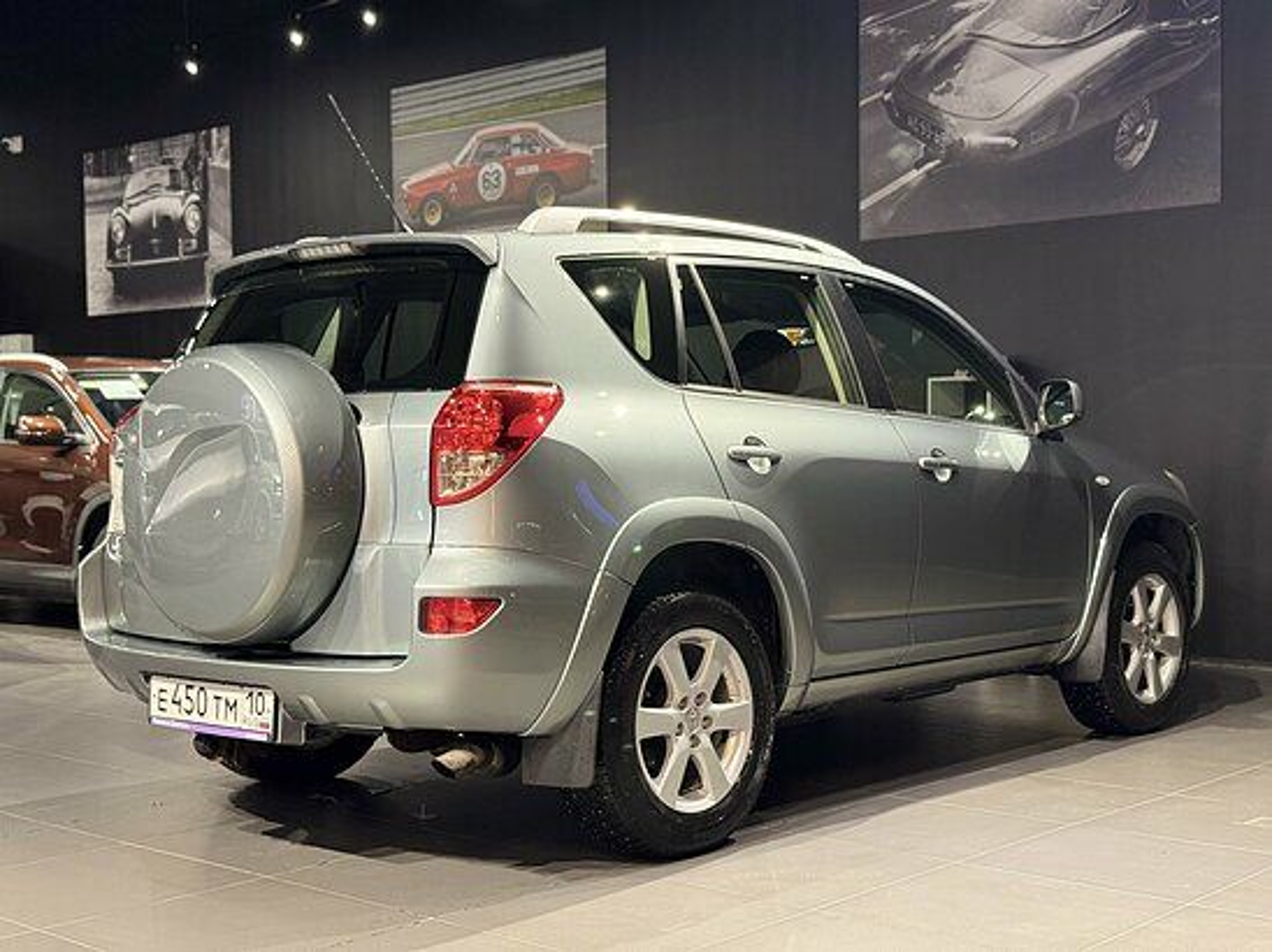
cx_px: 636
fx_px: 1762
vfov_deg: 30.2
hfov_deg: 39.7
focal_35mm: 48
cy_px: 476
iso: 200
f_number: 1.78
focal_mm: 6.76
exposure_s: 1/33
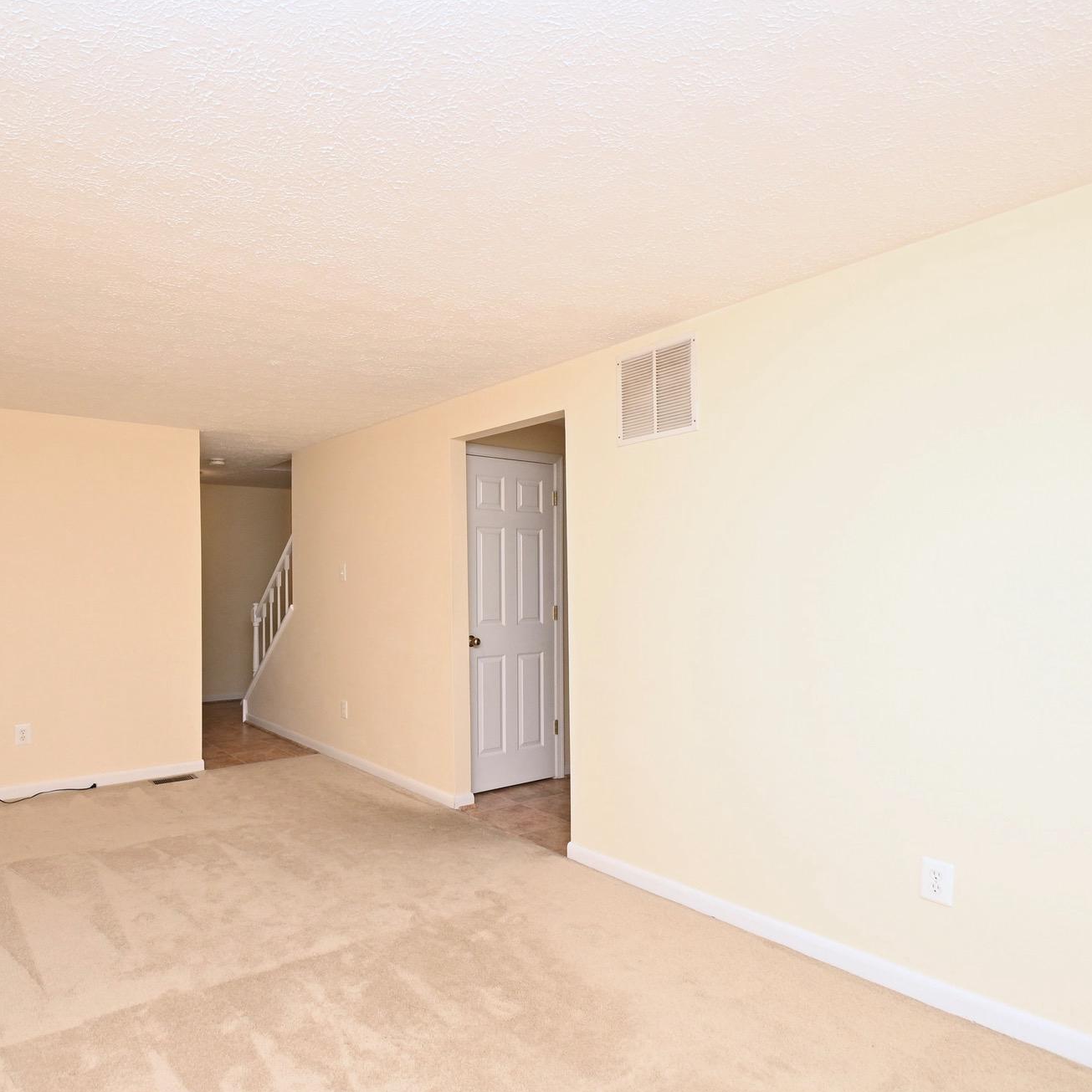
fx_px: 714
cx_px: 387
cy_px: 556
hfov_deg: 73.1
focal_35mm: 20
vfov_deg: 74.8
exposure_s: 1/125
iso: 500
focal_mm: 10
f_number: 7.1
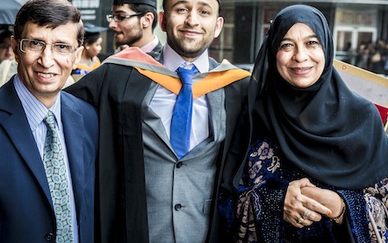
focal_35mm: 49
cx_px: 190
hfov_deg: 41.0
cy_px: 95
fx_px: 519
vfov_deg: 26.3
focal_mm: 38
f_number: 3.2
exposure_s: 1/500
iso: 1250
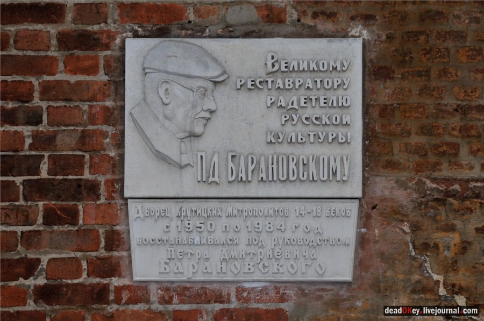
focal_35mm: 150
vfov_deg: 9.1
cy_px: 160
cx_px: 242
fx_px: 2013
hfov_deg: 13.7
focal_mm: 100
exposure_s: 1/200
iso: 800
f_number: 7.1
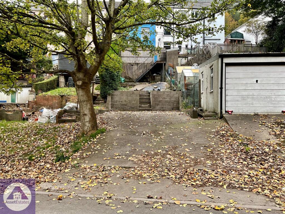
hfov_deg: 61.7
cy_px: 107
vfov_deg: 48.2
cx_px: 142
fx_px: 239
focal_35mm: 29
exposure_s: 1/122
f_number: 1.8
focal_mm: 3
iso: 32
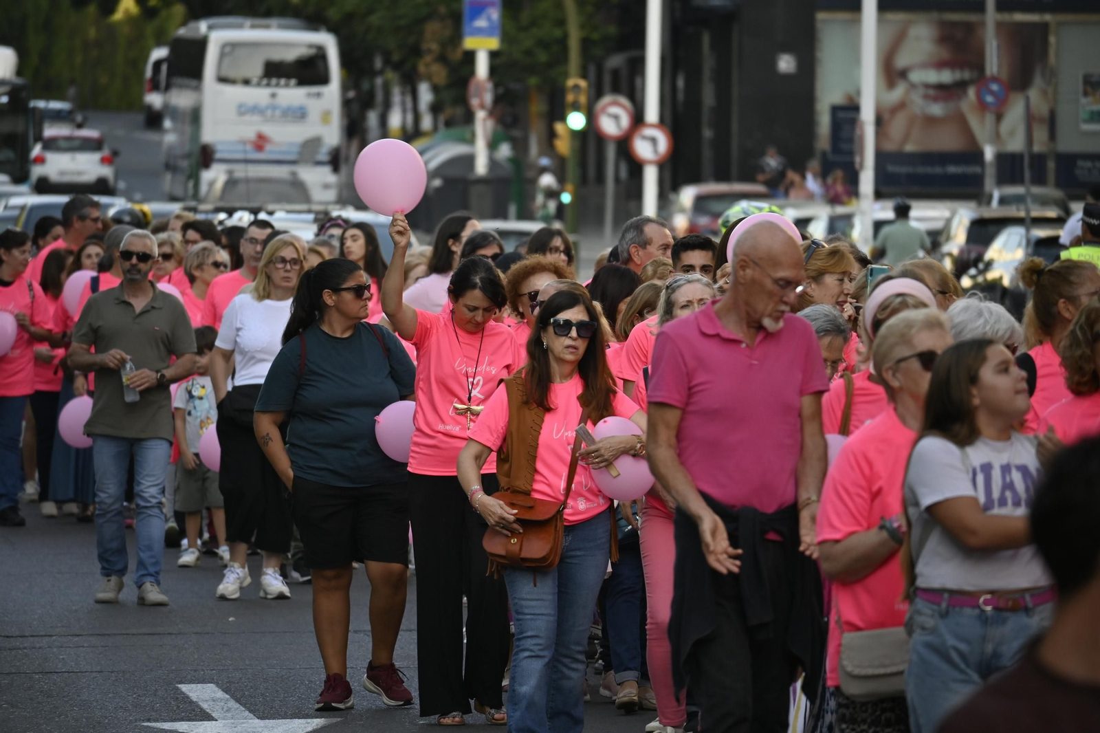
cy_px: 366
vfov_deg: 3.7
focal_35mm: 375
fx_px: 11455
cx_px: 550
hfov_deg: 5.5
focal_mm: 250
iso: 400
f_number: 6.3
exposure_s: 1/400
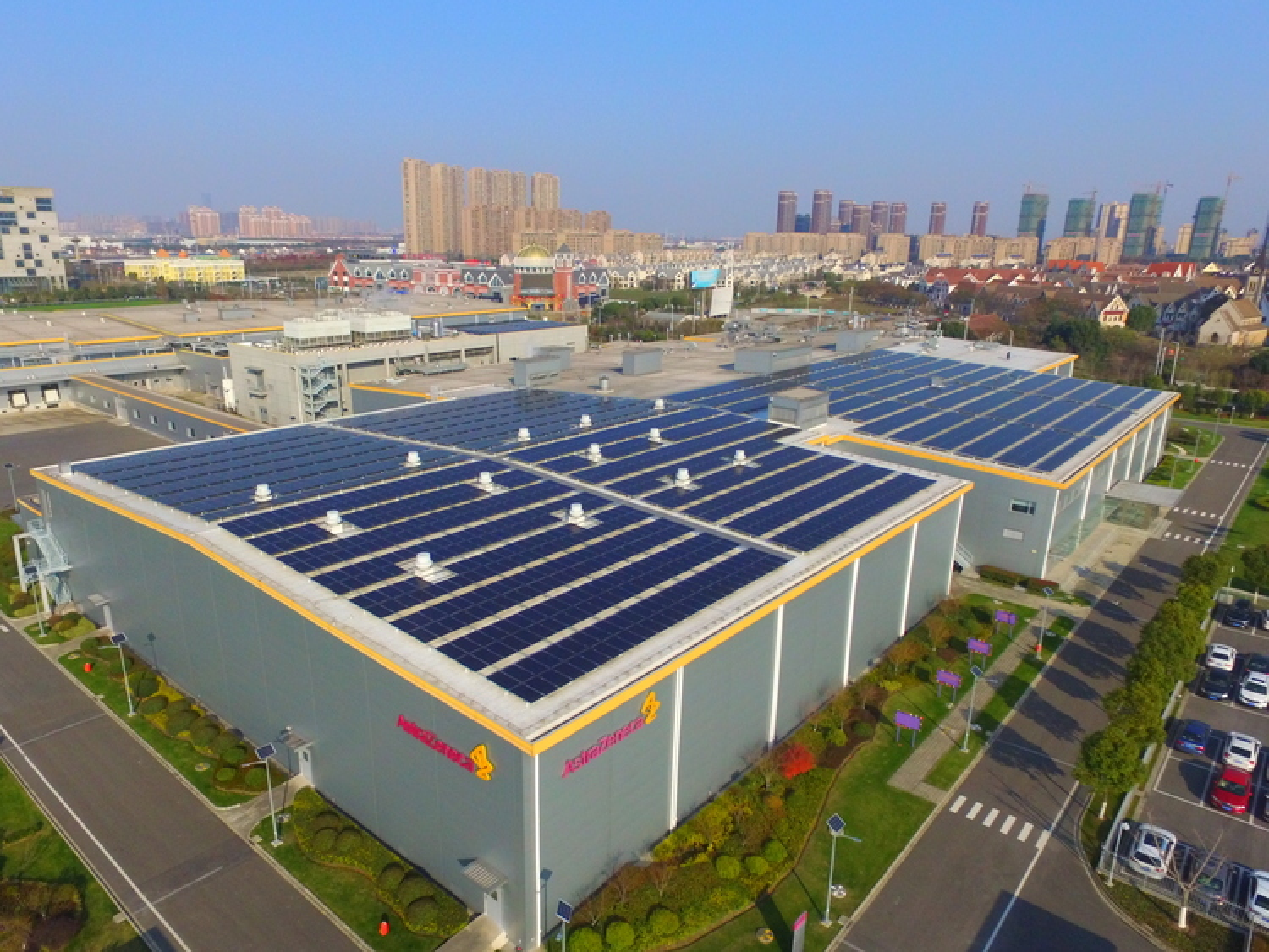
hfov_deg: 81.7
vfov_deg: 66.0
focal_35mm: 20
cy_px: 476
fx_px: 733
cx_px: 634
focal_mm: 3.61
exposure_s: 1/5000
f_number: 2.8
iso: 400
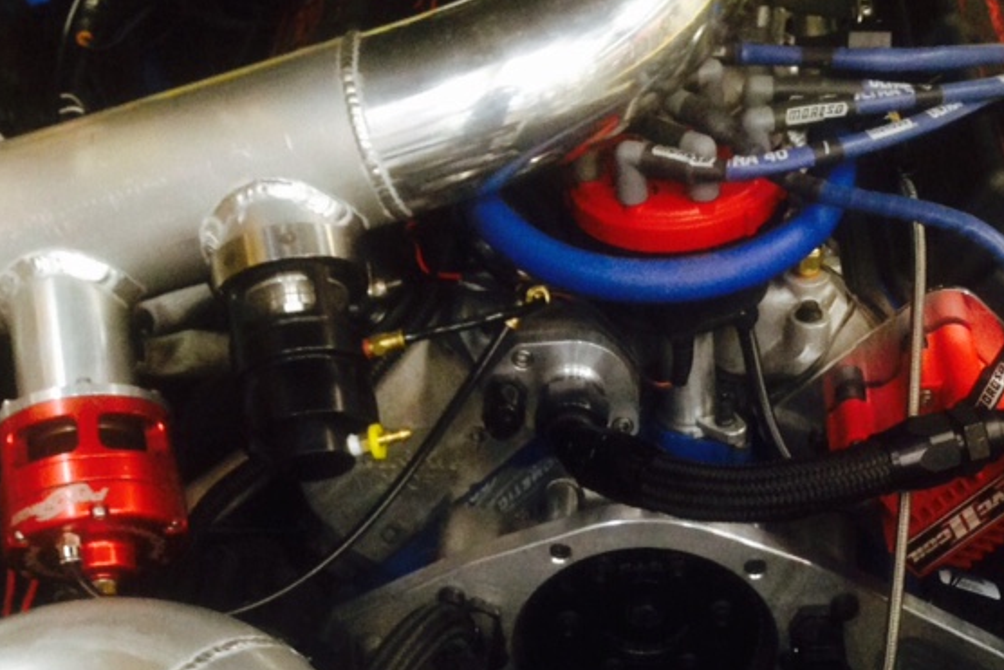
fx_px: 2204
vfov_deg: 17.2
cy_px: 518
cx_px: 571
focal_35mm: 79
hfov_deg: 25.6
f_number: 2.4
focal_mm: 4.12
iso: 200
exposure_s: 1/20
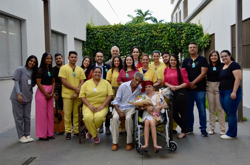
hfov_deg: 45.0
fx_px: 301
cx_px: 125
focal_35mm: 44
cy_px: 82
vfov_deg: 30.7
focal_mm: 29
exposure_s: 1/125
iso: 220
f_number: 5.6
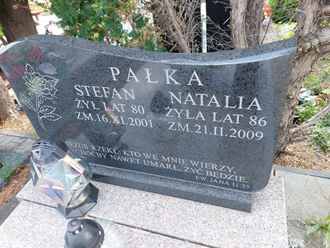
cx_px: 165
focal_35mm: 25
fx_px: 238
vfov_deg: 54.9
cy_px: 124
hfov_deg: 69.4
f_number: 1.8
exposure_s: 1/100
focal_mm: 5.23
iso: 50
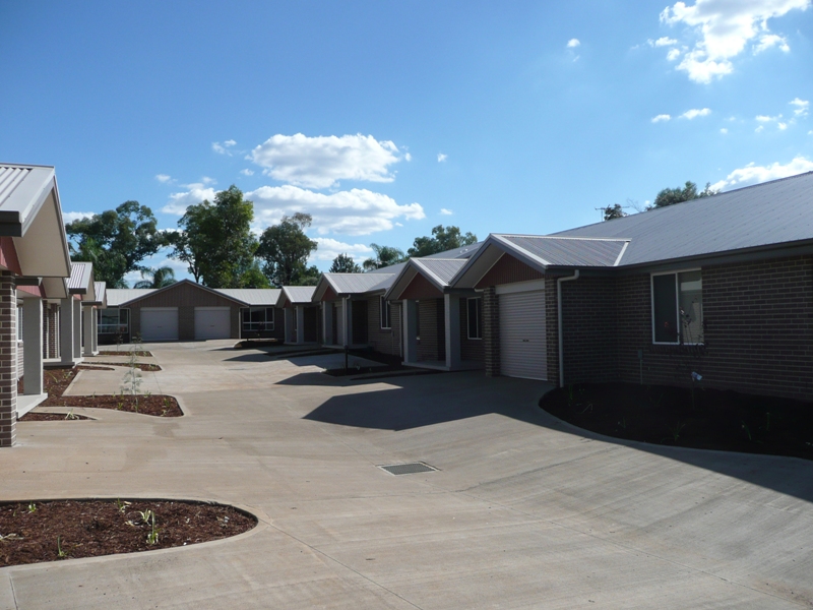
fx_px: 658
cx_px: 406
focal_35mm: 28
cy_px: 305
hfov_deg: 63.4
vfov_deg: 49.7
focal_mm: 4.6
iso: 100
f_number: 3.3
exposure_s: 1/1300
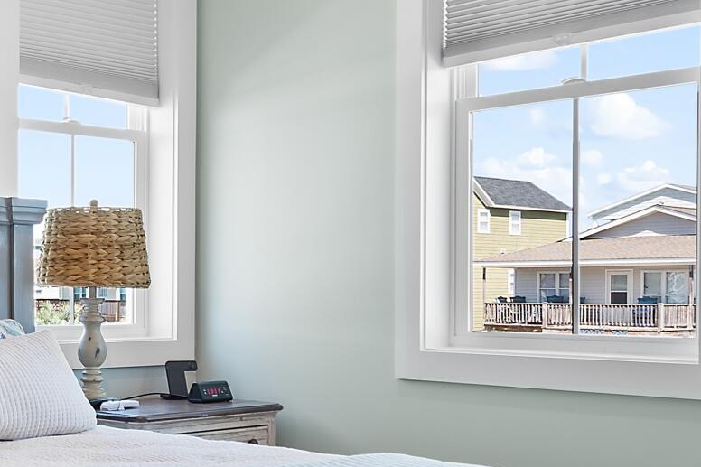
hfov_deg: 31.6
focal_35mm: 58
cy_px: 318
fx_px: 1129
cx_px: -18
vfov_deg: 23.2
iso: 100
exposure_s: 1/8
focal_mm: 10
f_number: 4.5
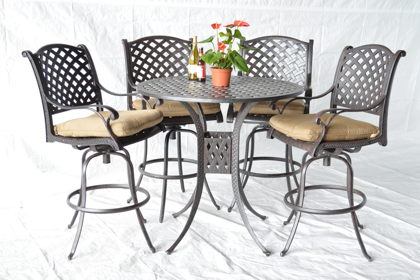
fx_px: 572
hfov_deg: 40.3
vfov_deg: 27.5
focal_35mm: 49
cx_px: 213
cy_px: 141
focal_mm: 32
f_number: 5.6
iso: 100
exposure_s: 1/13
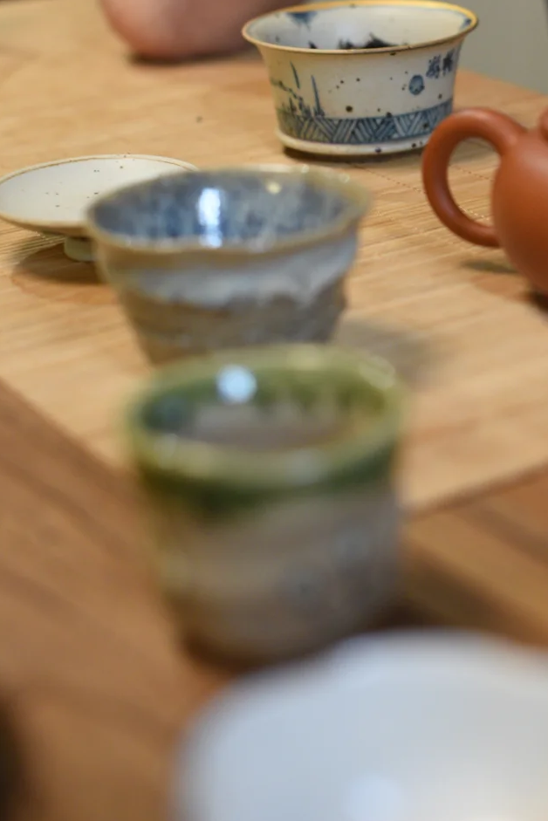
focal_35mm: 86
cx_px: 446
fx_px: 1962
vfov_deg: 23.2
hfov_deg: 15.8
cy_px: 127
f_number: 2.8
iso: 1600
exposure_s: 1/30
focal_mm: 50
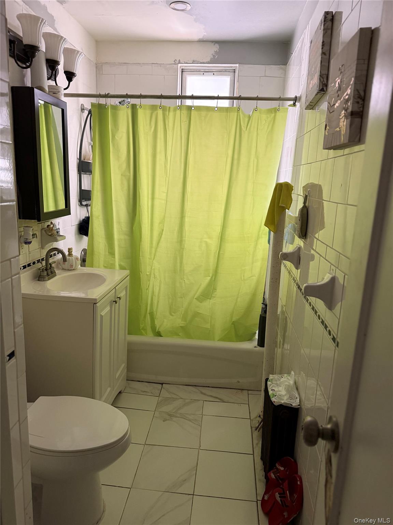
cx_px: 196
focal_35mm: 24
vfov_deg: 71.6
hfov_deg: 56.8
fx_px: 363
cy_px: 262
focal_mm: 6.76
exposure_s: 1/60
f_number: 1.78
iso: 320
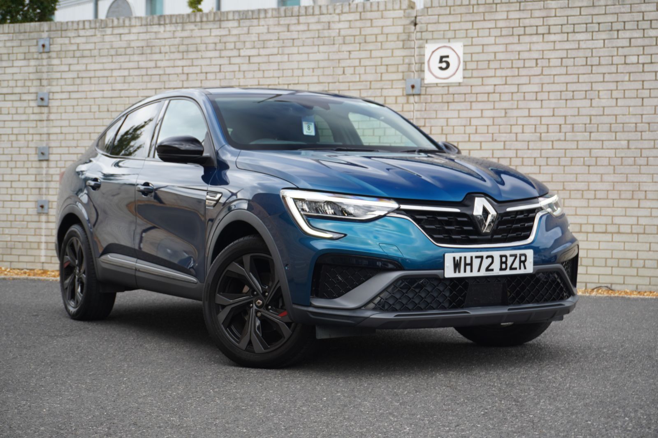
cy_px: 219
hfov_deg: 31.9
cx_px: 329
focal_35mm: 63
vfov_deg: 21.5
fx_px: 1151
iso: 125
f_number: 5.6
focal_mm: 42
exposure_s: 1/80
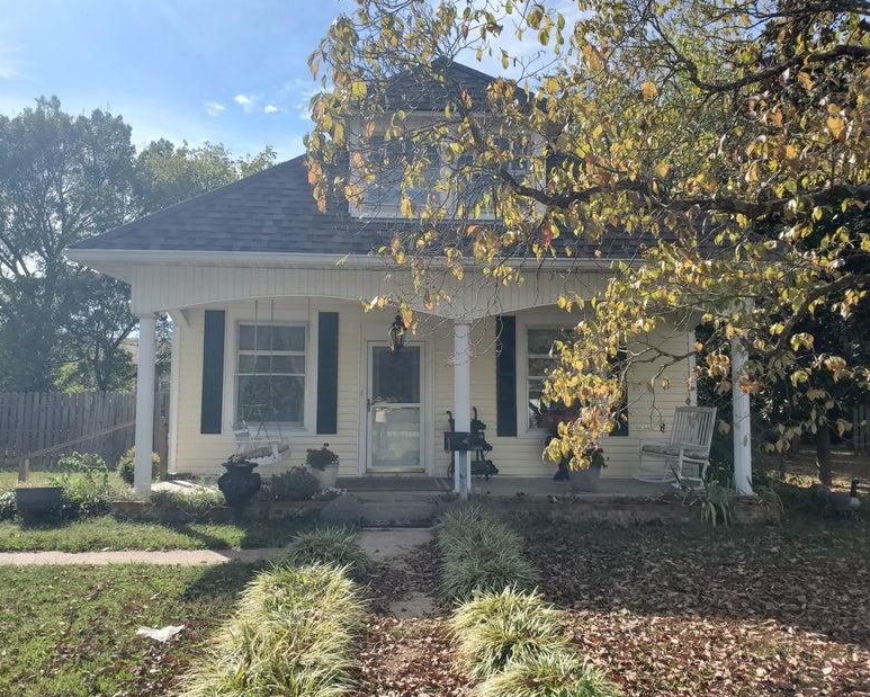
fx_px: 721
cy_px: 340
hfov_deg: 62.2
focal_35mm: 28
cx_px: 442
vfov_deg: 51.6
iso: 50
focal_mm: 4.3
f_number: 2.4
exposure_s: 1/1735
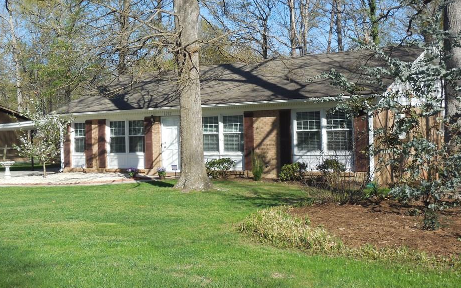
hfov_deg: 37.5
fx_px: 678
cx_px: 225
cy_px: 118
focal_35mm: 54
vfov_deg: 23.9
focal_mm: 8.2
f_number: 3.8
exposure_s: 1/800
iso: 125
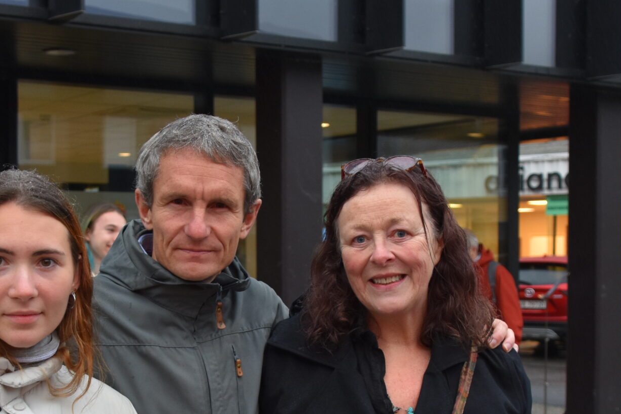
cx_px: 235
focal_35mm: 69
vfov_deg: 19.6
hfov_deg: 29.1
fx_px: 1190
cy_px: 311
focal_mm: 22
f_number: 3.5
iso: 400
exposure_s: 1/60
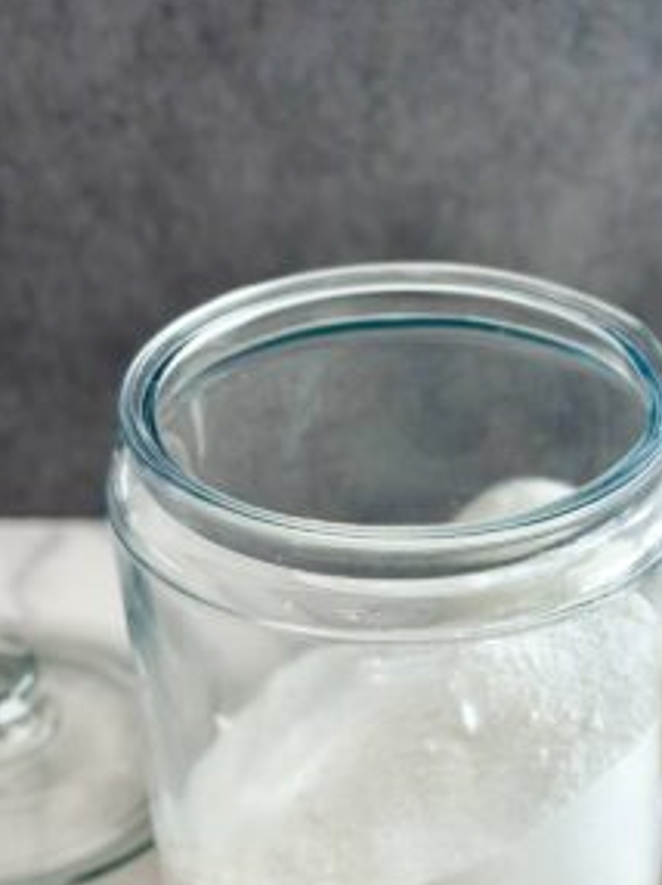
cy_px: 706
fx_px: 2145
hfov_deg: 17.5
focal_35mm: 84
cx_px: 416
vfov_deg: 23.0
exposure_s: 1/125
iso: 80
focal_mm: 6.86
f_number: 1.78
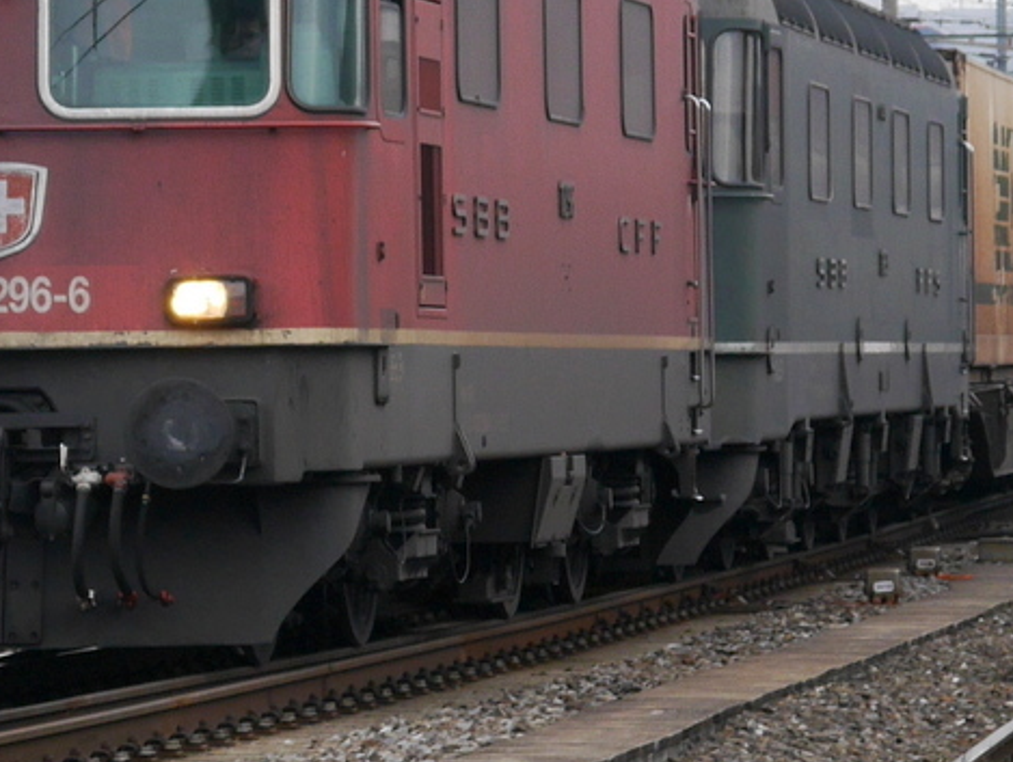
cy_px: 109
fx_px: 6300
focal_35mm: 215
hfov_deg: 9.2
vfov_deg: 6.9
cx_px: 298
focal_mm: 42
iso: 160
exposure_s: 1/125
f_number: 5.6
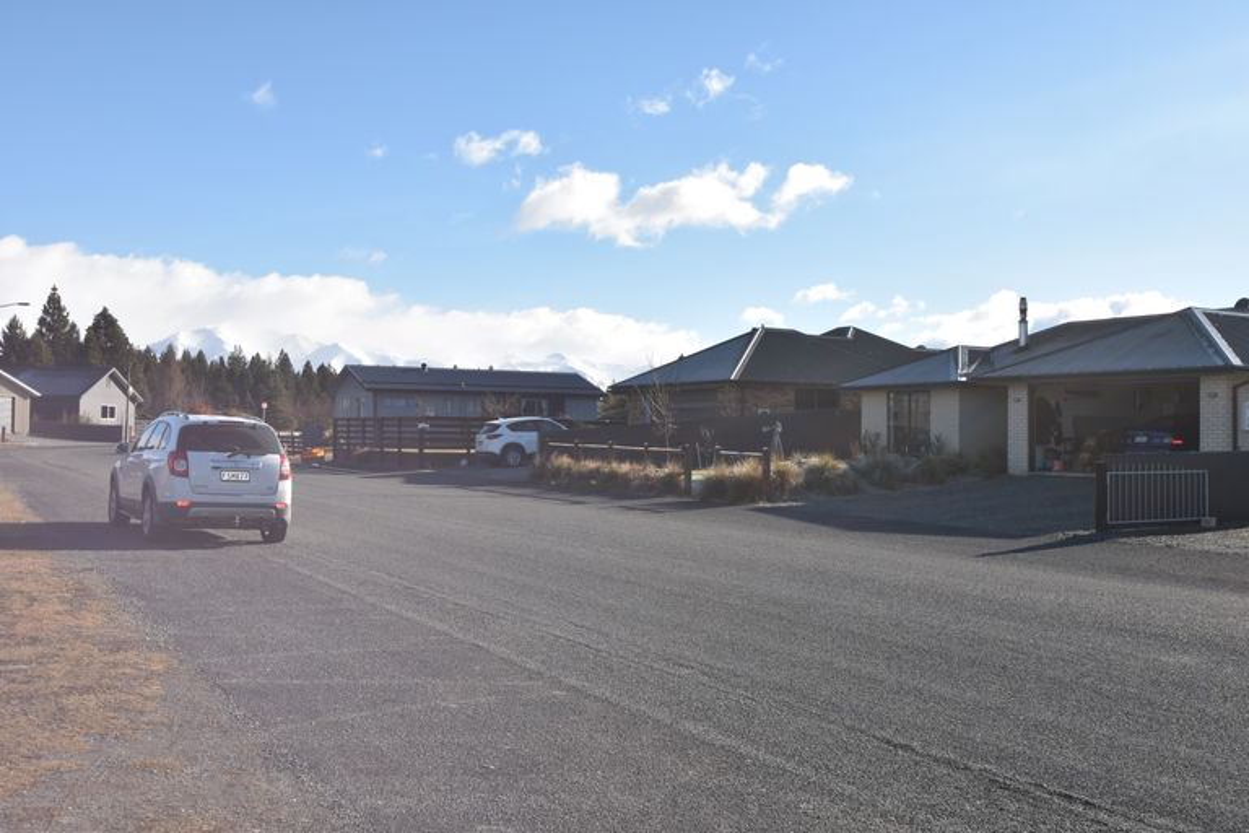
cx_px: 624
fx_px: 1249
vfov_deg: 36.9
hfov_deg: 53.1
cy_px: 416
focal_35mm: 36
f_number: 11
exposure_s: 1/200
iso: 100
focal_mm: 24
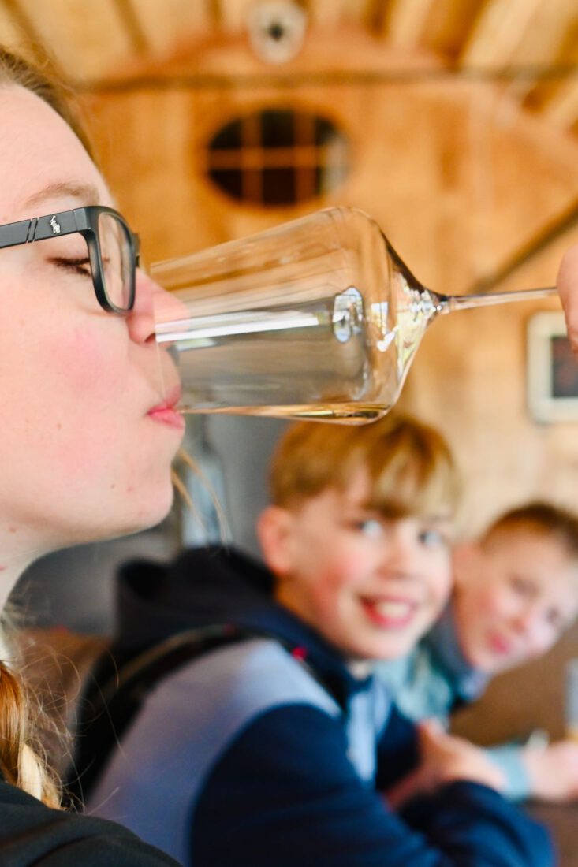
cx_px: 289
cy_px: 434
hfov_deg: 36.9
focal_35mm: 36
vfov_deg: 53.1
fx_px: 867
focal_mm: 24
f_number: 2.8
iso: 1100
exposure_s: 1/125
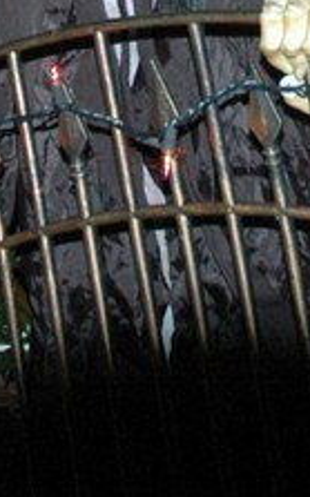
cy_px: -341
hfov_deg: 8.8
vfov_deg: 13.0
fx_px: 2004
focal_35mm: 148
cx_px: 221
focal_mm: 18
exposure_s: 1/60
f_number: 4
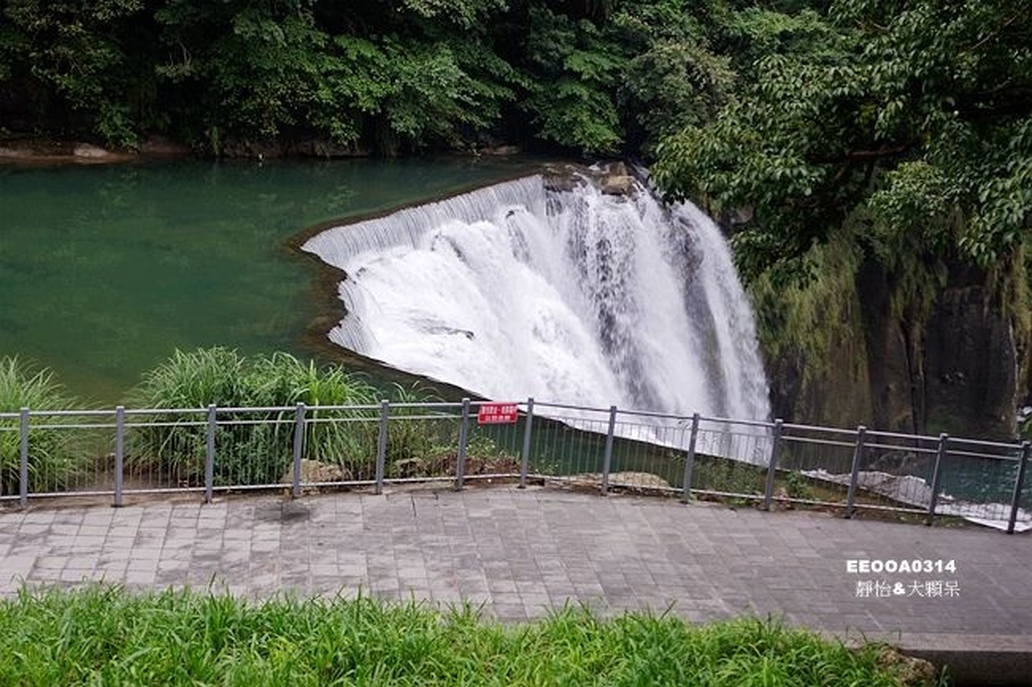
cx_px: 516
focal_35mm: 53
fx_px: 1519
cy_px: 344
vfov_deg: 25.5
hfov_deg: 37.5
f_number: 2.8
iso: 200
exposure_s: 1/60
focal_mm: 19.29
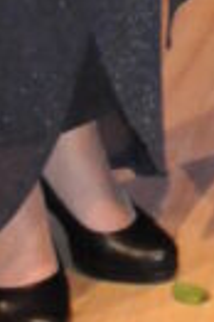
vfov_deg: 6.2
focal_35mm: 304
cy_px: -676
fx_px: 2718
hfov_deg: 4.4
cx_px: 539
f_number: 7.1
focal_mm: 26
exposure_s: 1/80
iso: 3200
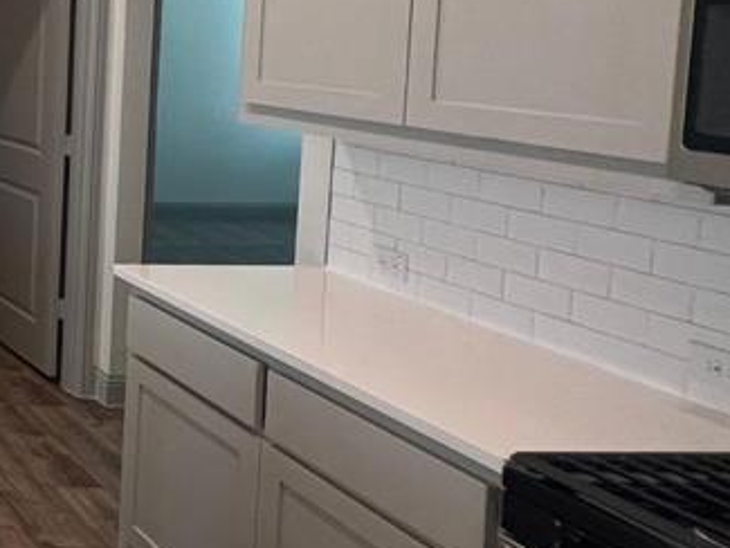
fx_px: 865
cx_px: -382
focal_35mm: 41
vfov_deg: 33.4
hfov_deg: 28.3
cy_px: 58
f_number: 1.8
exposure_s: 1/120
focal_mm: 1.57
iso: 125
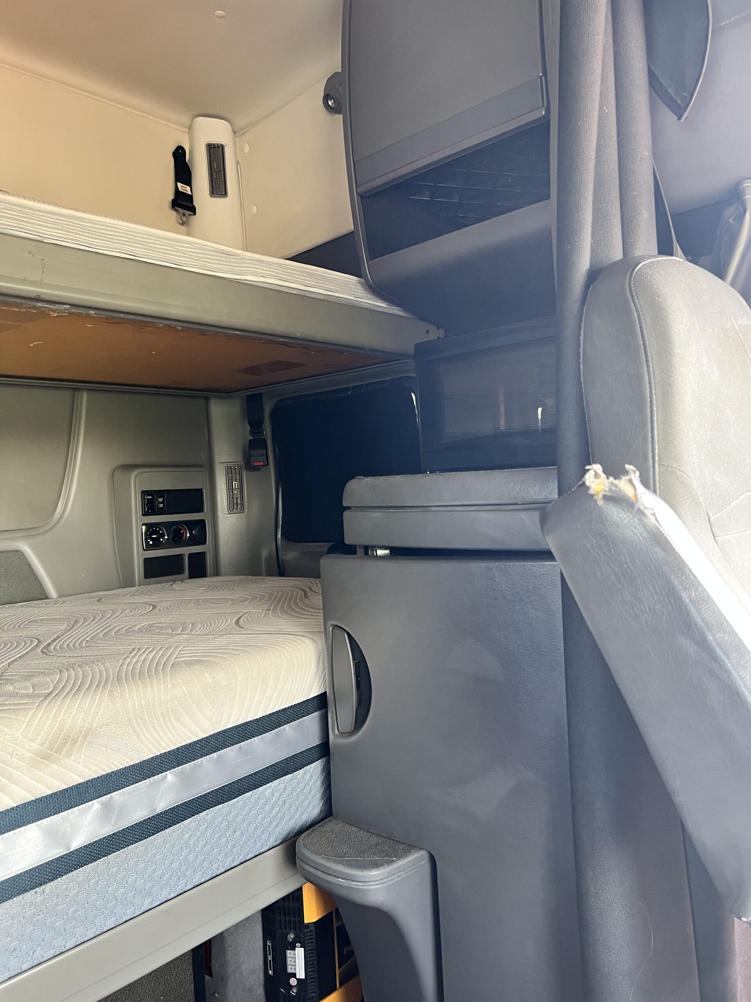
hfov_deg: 53.1
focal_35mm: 26
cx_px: 376
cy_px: 501
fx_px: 752
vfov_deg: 67.3
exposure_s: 1/60
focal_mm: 5.7
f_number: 1.5
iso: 200
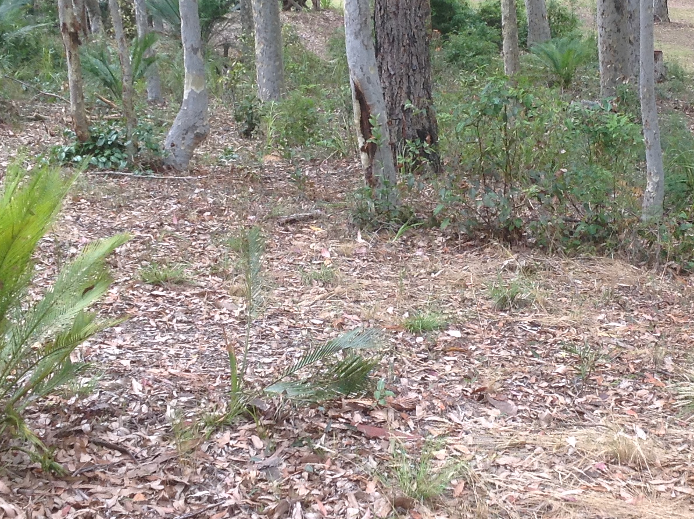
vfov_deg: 19.3
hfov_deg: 25.5
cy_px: 181
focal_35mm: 76
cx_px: 493
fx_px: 1522
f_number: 2.4
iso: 50
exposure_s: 1/120
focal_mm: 4.28
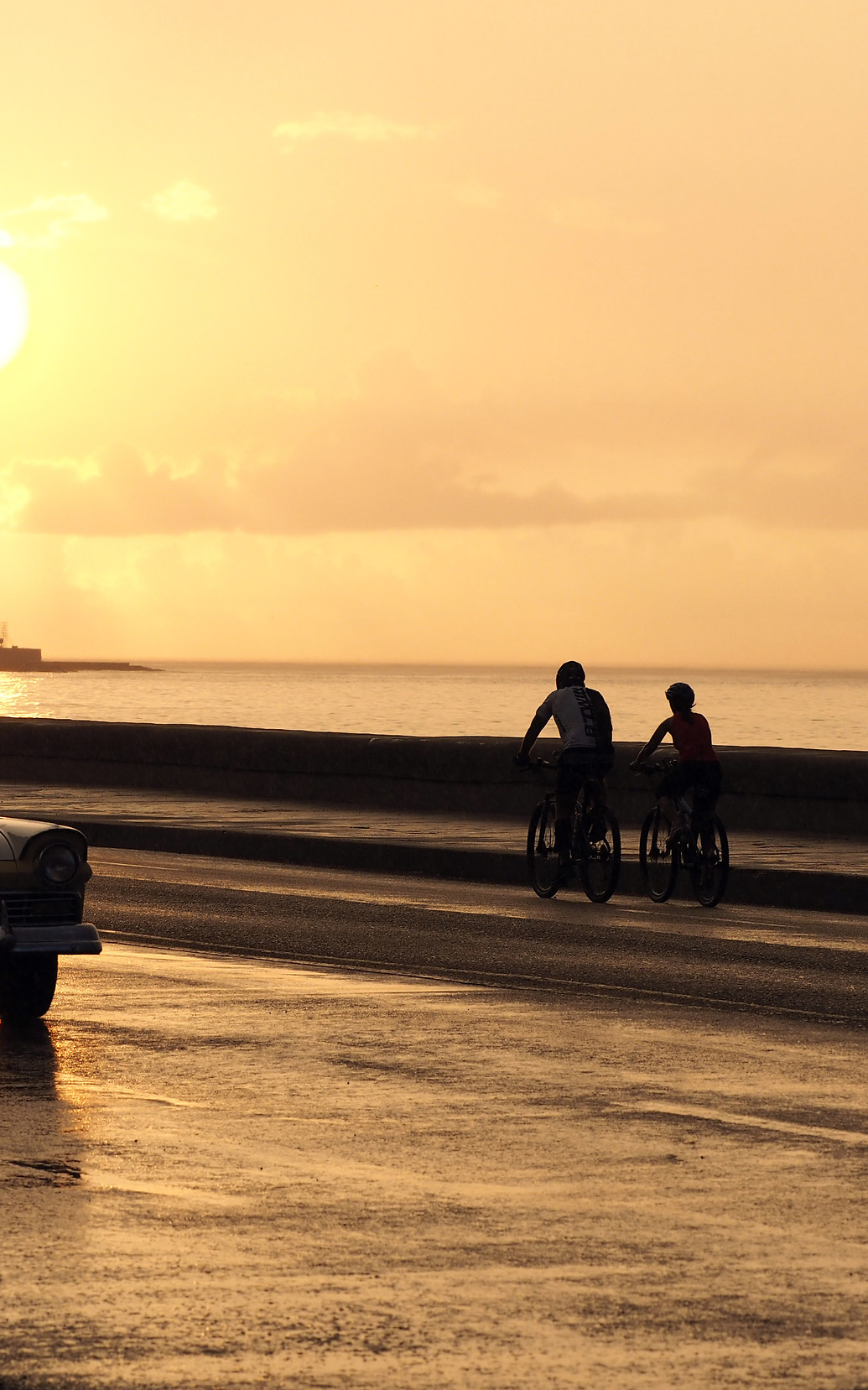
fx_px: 8141
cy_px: 657
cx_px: 15
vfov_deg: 9.8
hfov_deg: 6.1
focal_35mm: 215
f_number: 5
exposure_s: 1/500
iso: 200
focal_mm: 70
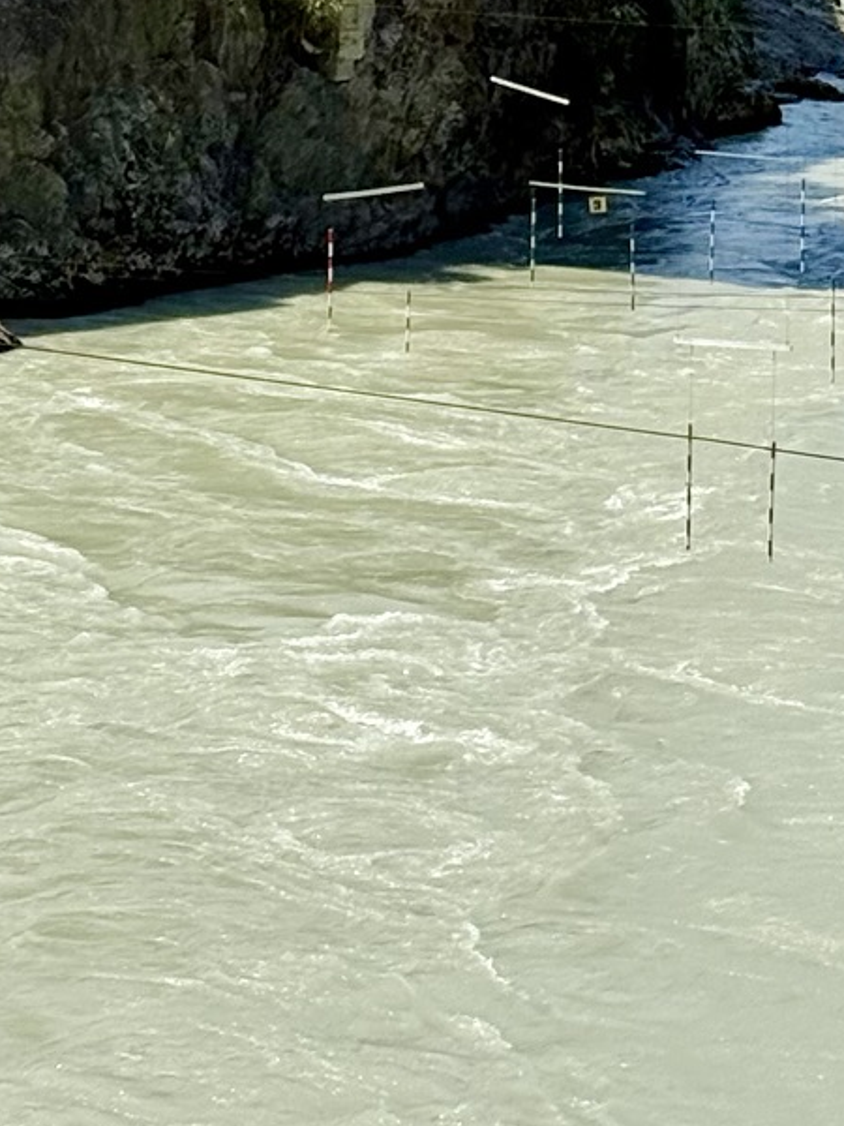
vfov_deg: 12.0
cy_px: -330
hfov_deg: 9.3
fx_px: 5201
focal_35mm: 160
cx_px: 381
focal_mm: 6.76
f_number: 1.78
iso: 64
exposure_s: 1/6536
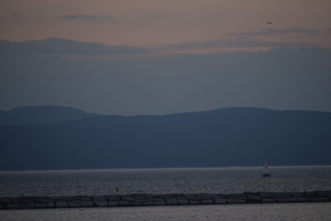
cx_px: 166
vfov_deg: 4.6
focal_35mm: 300
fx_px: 2758
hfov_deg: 6.9
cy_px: 110
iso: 200
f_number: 5.6
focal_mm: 200
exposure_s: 1/160
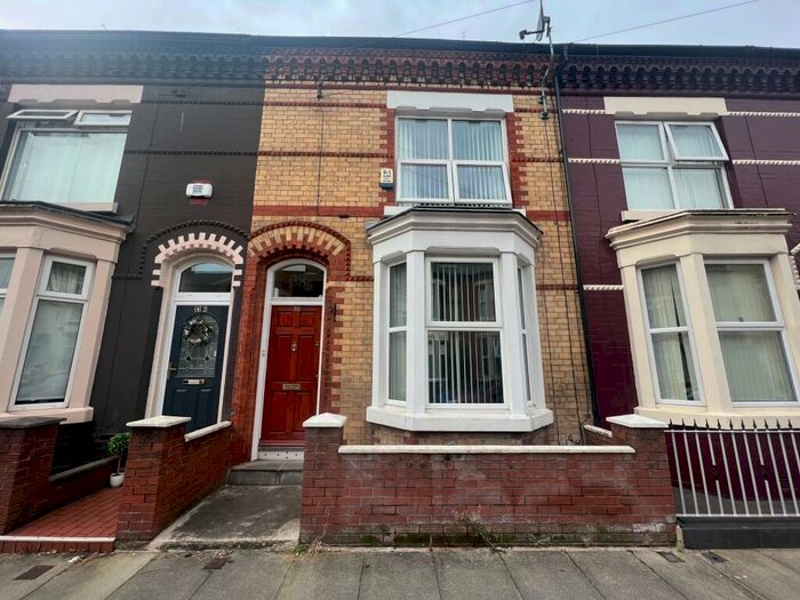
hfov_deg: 106.2
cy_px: 300
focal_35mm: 13
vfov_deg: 89.9
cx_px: 400
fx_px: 300
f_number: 1.8
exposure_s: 1/433
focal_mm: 1.57
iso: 32
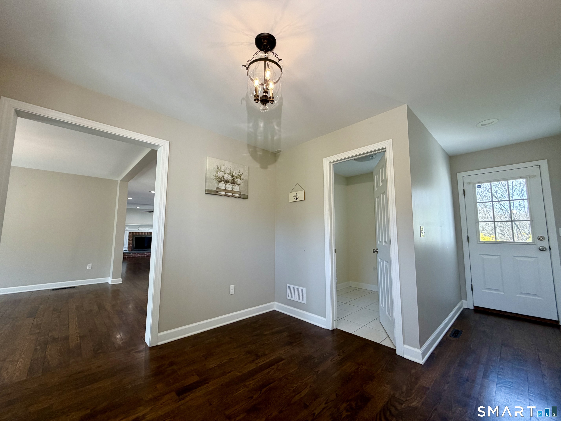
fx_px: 227
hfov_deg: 102.1
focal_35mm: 14
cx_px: 280
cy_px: 210
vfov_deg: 85.7
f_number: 2.2
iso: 100
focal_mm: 2.22
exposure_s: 1/120
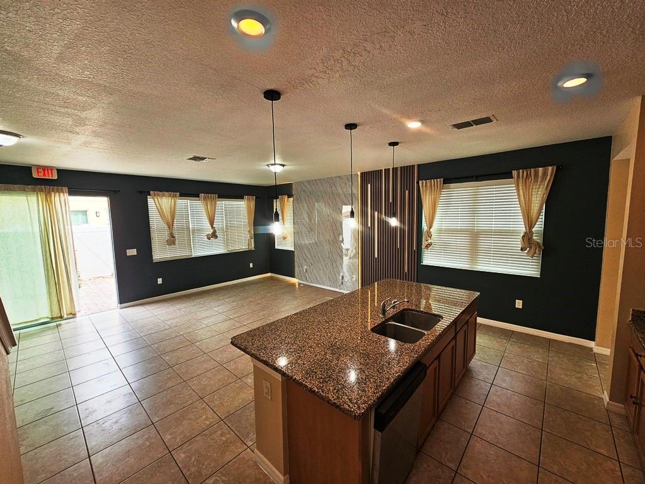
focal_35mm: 13
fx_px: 242
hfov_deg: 106.2
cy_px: 242
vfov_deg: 89.9
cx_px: 322
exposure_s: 1/120
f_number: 2.2
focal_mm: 2.2
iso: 80
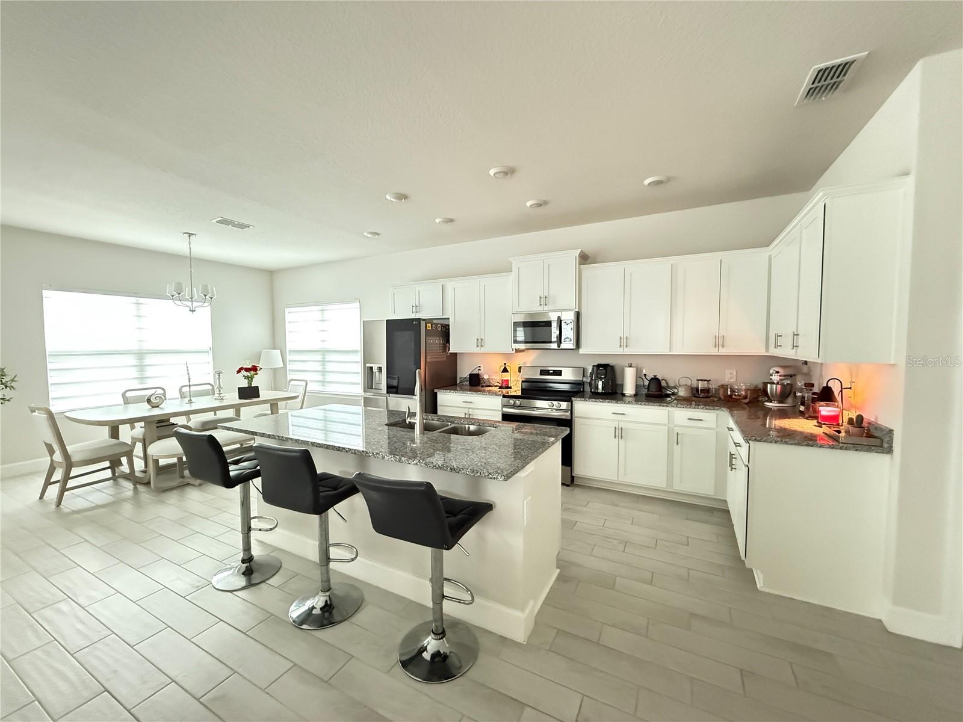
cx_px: 482
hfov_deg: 102.1
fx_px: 389
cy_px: 361
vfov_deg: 85.7
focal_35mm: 14
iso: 1000
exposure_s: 1/40
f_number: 2.2
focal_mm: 2.22
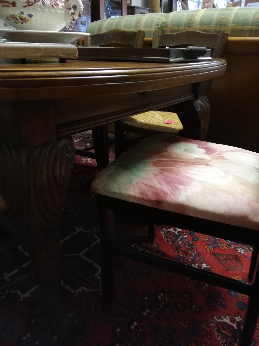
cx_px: 130
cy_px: 173
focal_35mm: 26
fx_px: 259
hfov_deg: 53.1
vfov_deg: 67.3
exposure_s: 1/20
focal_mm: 3.81
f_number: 2.2
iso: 500
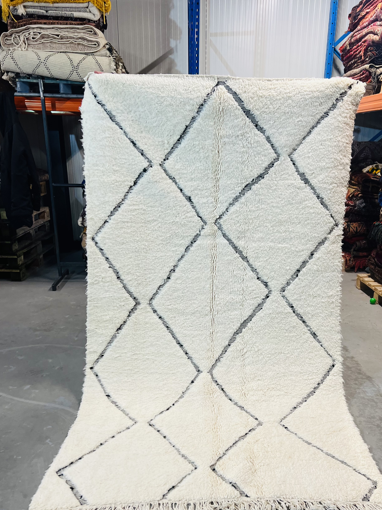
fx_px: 471
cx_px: 221
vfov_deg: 56.3
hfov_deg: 44.0
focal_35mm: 32
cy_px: 310
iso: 125
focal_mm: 5.7
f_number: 1.5
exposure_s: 1/100
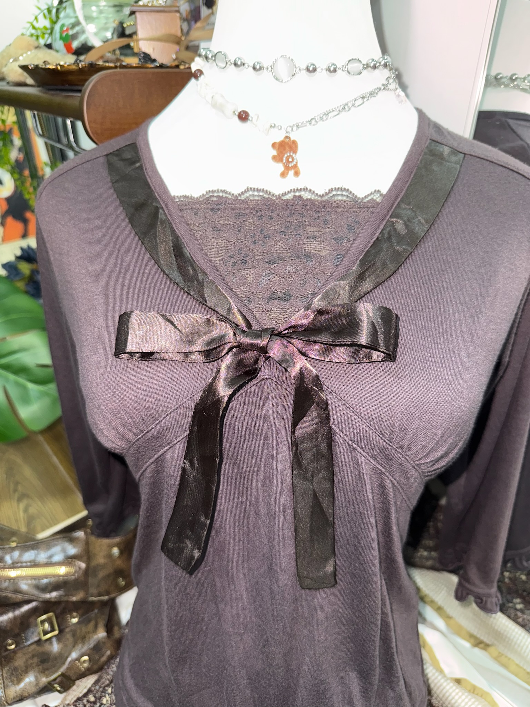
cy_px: 354
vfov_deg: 71.6
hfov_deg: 56.8
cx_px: 265
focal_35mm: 24
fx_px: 490
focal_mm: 6.76
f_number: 1.78
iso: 125
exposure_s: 1/12
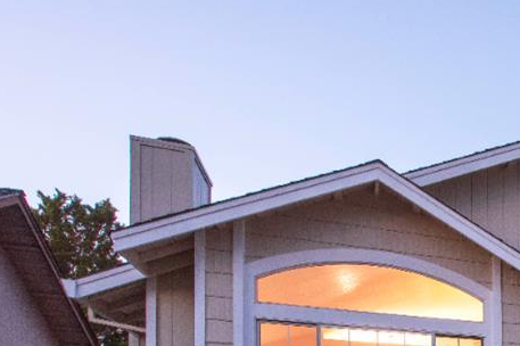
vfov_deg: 24.6
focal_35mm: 46
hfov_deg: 30.5
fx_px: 664
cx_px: 723
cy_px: 473
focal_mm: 14
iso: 640
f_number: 11
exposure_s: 1.3
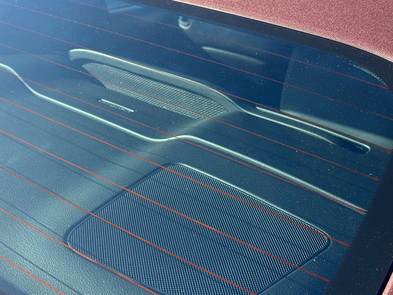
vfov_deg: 27.5
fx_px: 602
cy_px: 127
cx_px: 161
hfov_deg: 36.0
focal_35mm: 53
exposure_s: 1/952
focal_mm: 6.86
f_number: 1.78
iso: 80
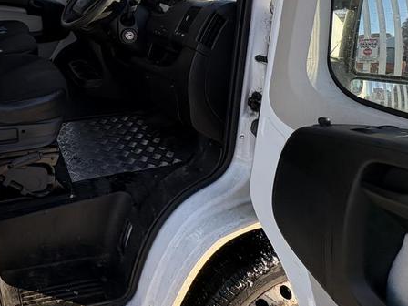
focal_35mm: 28
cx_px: 36
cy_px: 28
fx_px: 330
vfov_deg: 45.0
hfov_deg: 54.7
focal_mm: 2.22
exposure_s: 1/407
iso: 64
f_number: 2.2
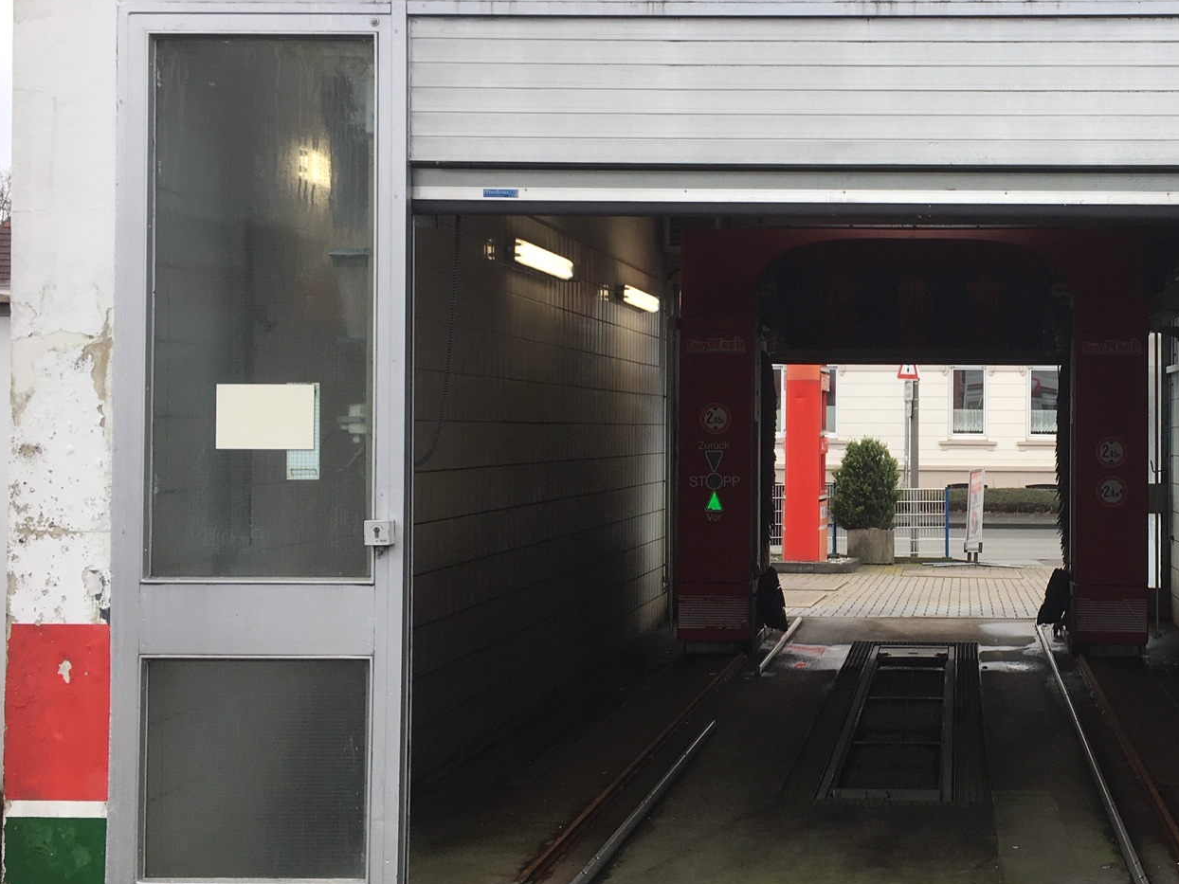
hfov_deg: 39.1
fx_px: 1601
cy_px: 415
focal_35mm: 47
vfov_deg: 30.9
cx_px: 916
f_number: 2.2
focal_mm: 4.15
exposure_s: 1/180
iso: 25
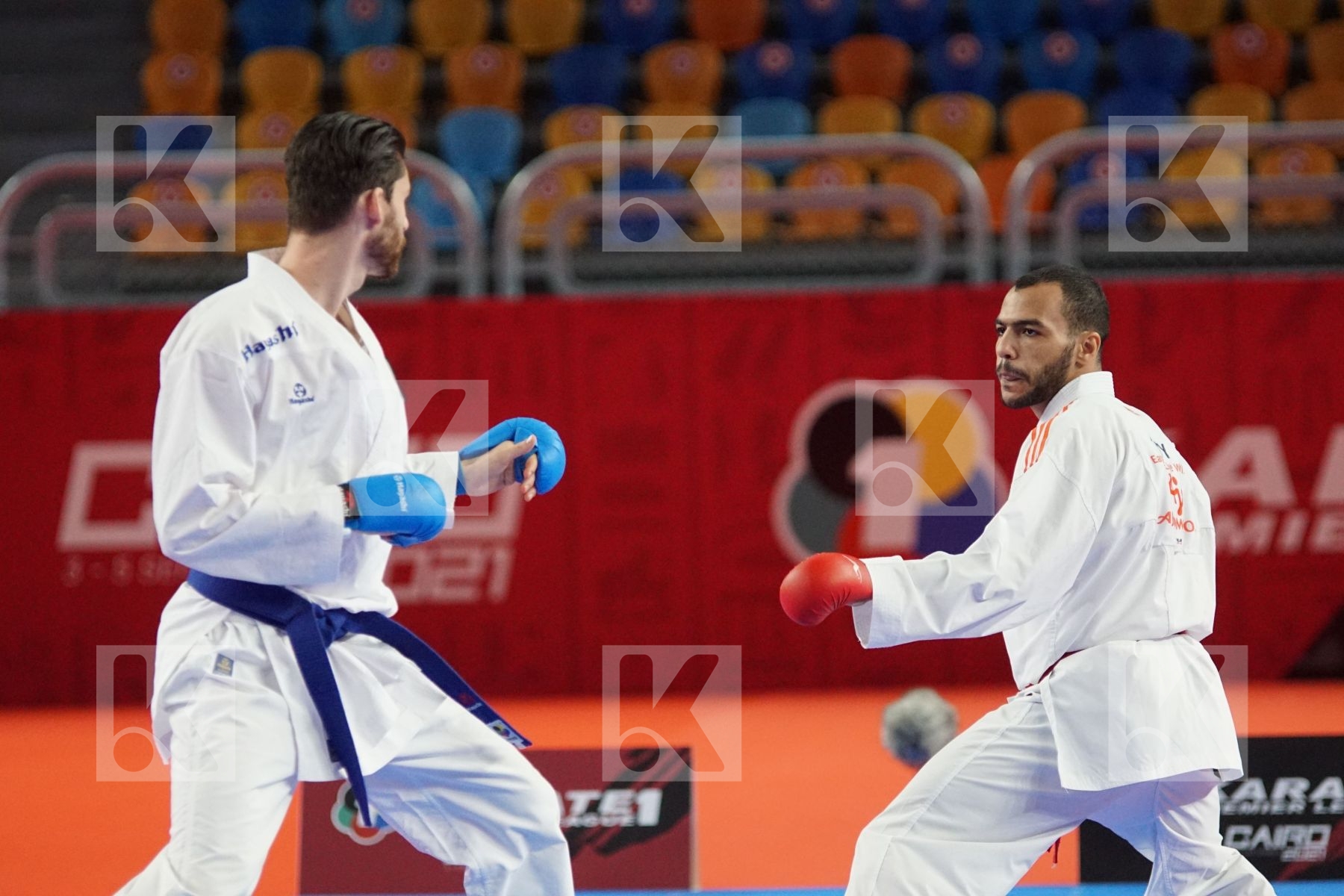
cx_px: 672
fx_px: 8399
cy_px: 448
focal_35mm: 225
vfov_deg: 6.1
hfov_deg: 9.1
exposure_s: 1/1600
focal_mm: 150
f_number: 2.8
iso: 3200
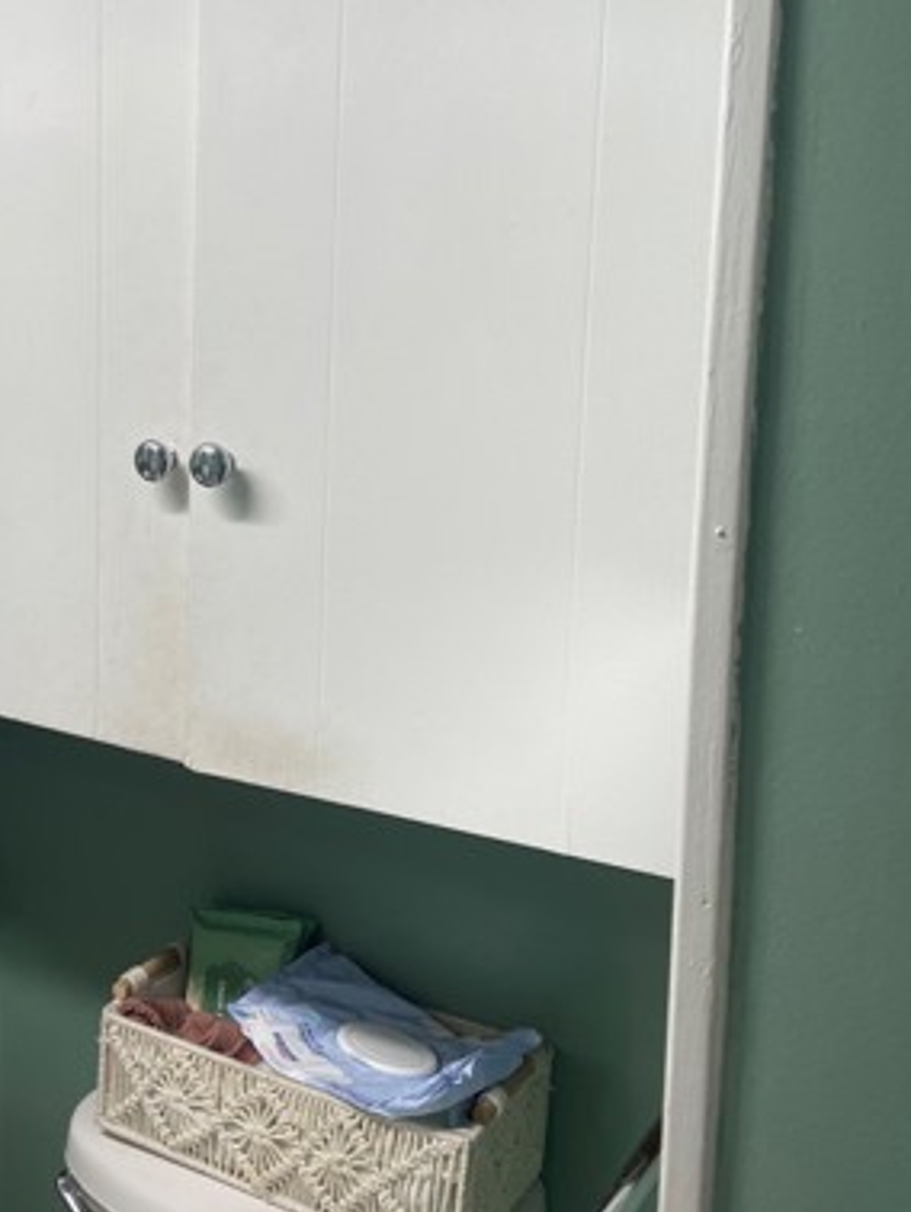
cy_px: 449
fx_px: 1542
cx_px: 228
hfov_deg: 32.3
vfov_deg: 42.6
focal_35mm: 44
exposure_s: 1/120
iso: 40
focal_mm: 4.2
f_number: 1.6
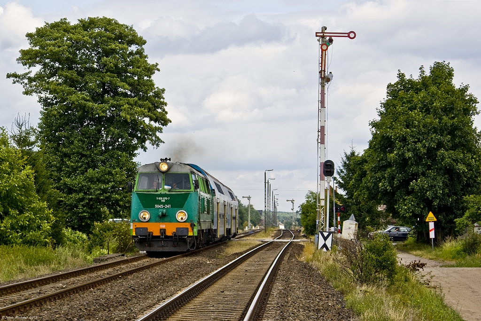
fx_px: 1403
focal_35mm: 105
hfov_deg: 19.5
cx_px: 240
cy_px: 160
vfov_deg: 13.0
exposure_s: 1/400
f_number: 5.6
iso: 100
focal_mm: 70
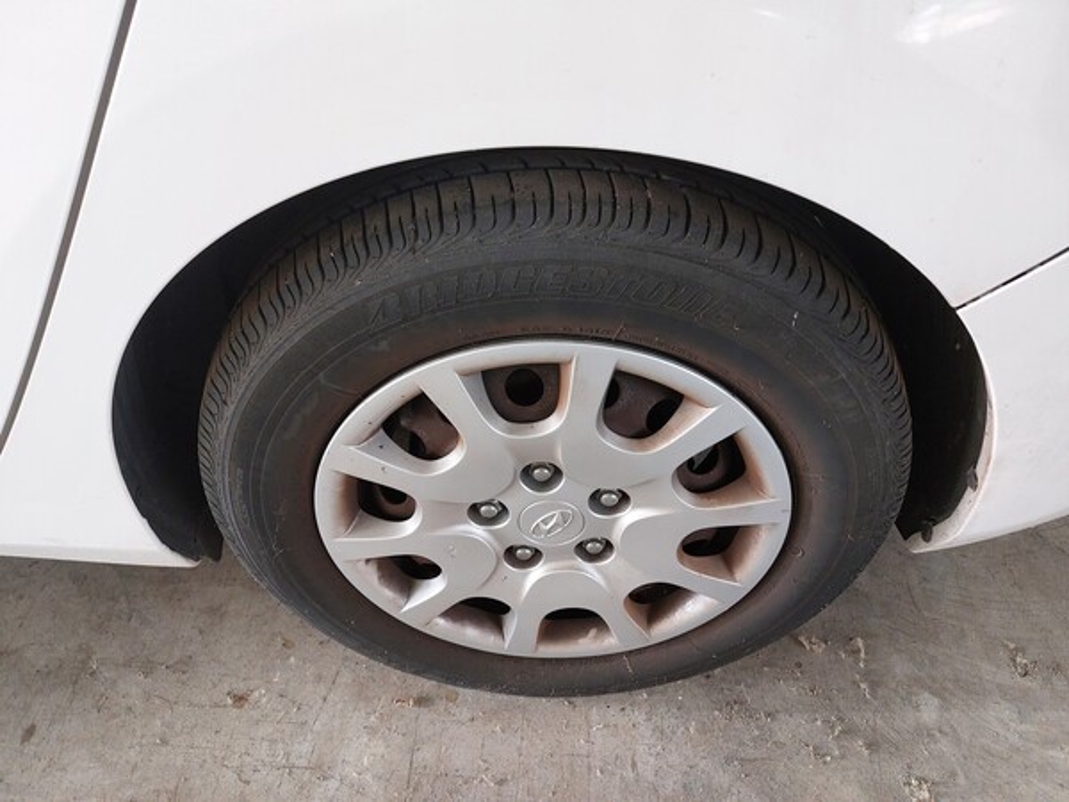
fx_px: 772
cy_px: 401
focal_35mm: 25
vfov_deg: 54.9
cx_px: 534
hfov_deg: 69.4
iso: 320
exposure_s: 1/50
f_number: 1.8
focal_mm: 5.23
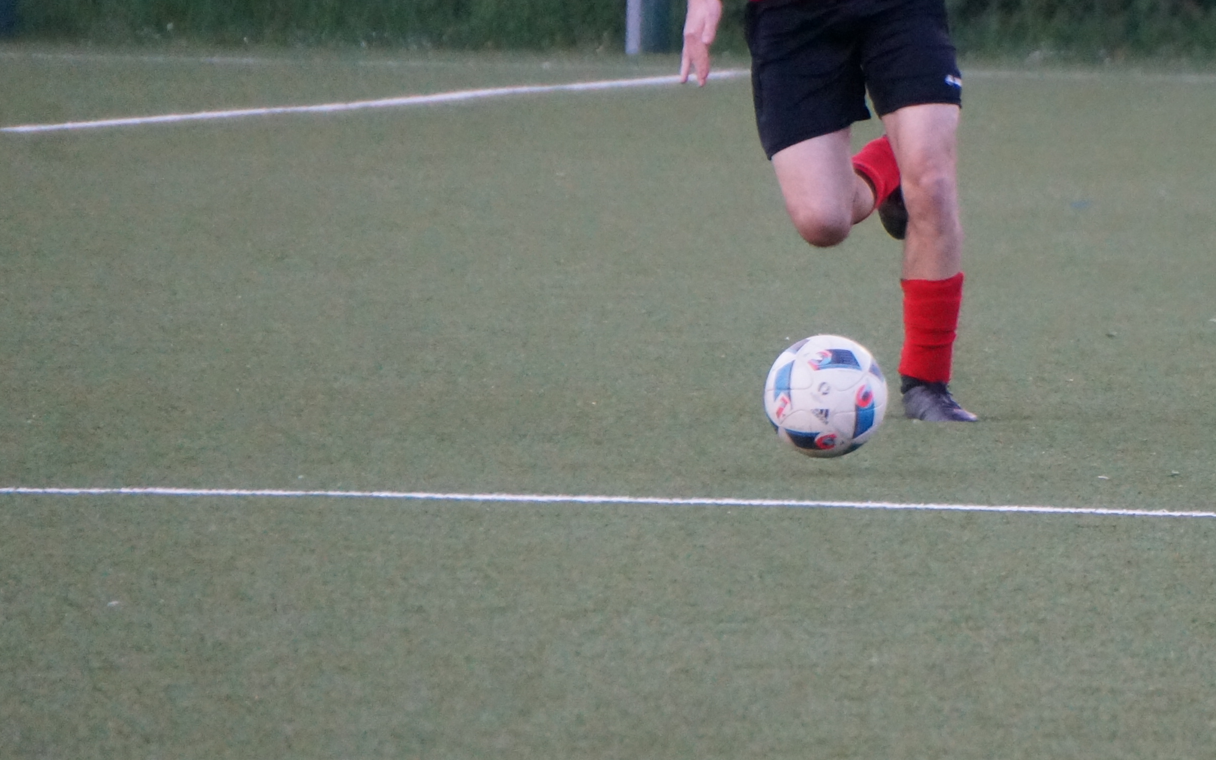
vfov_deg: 2.0
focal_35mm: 648
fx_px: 21473
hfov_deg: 3.2
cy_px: 29
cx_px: 1174
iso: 3200
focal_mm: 210
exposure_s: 1/800
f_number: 6.3
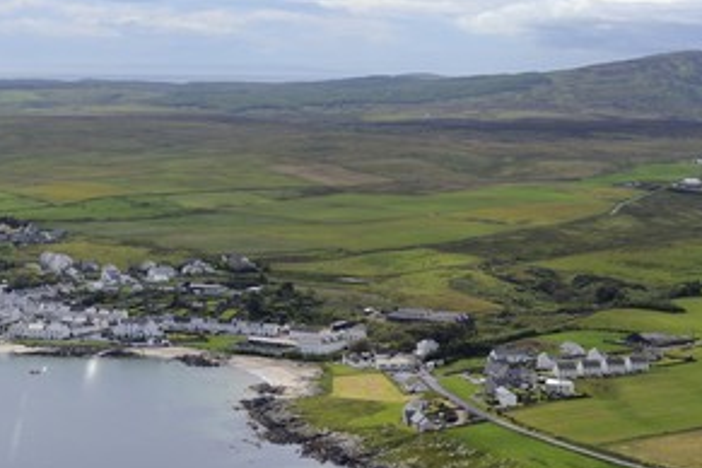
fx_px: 1969
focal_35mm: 101
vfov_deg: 13.5
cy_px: 316
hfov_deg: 20.2
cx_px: 367
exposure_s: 1/800
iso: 400
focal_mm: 70
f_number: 8
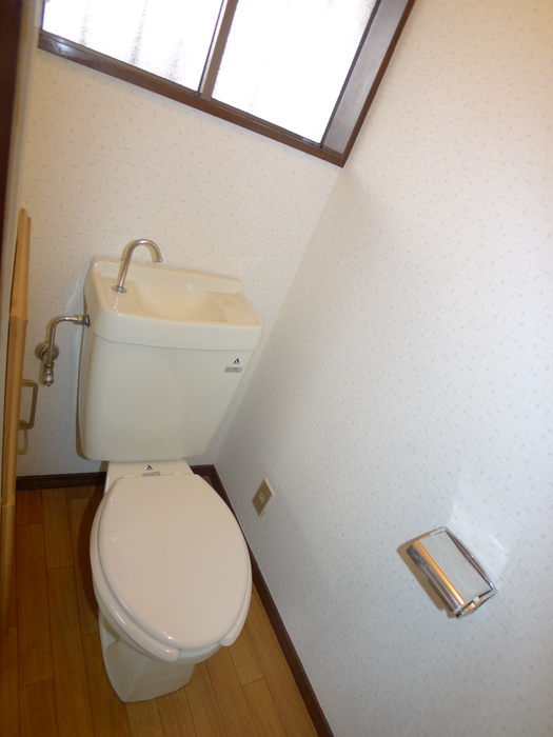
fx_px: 554
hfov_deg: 53.1
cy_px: 368
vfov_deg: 67.3
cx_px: 276
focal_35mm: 26
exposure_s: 1/60
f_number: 2.1
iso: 100
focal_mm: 5.5
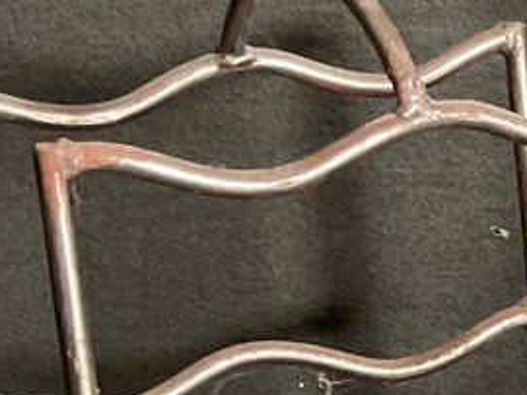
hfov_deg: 10.8
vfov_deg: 9.0
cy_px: 497
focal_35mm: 162
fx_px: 2465
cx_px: 1152
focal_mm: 3
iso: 320
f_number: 1.8
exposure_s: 1/60
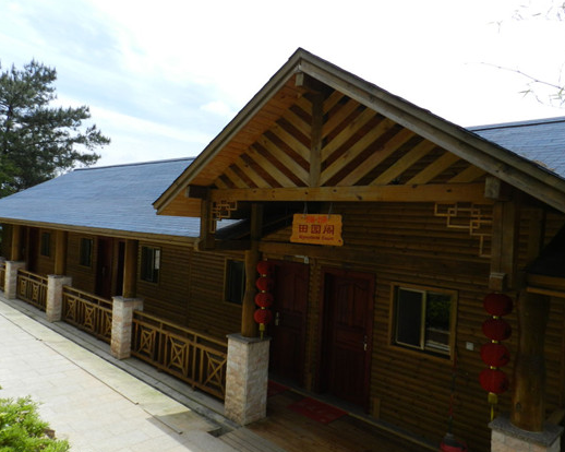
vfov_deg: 54.9
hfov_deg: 66.0
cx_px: 280
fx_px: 435
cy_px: 221
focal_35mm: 26
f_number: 4
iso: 160
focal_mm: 4
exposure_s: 1/800
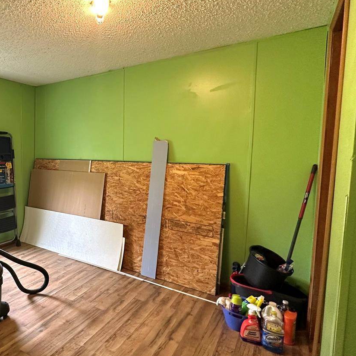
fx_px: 279
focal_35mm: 24
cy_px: 172
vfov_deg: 65.0
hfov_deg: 56.7
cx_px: 40
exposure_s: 1/60
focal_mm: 2.22
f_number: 2.2
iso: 250
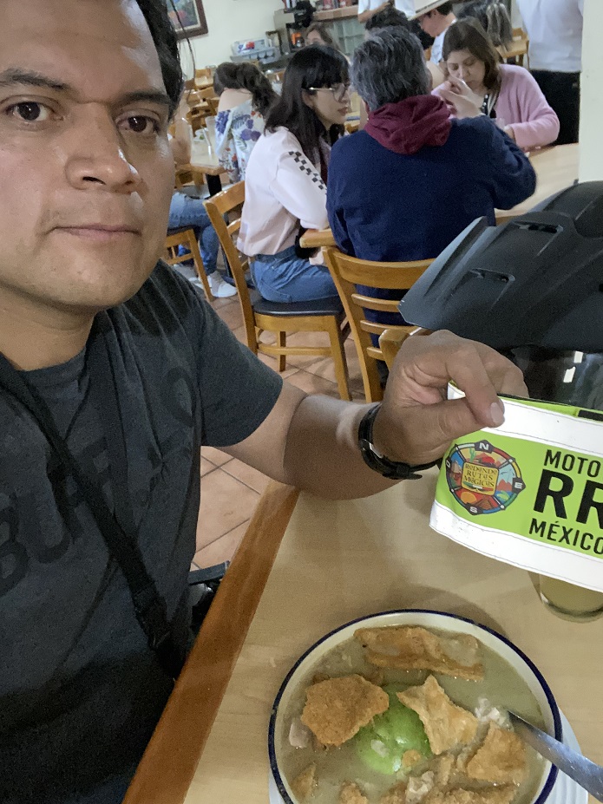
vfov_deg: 60.0
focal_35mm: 30
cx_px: 302
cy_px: 402
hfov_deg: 46.8
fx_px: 697
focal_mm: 2.71
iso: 640
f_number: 2.2
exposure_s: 1/34
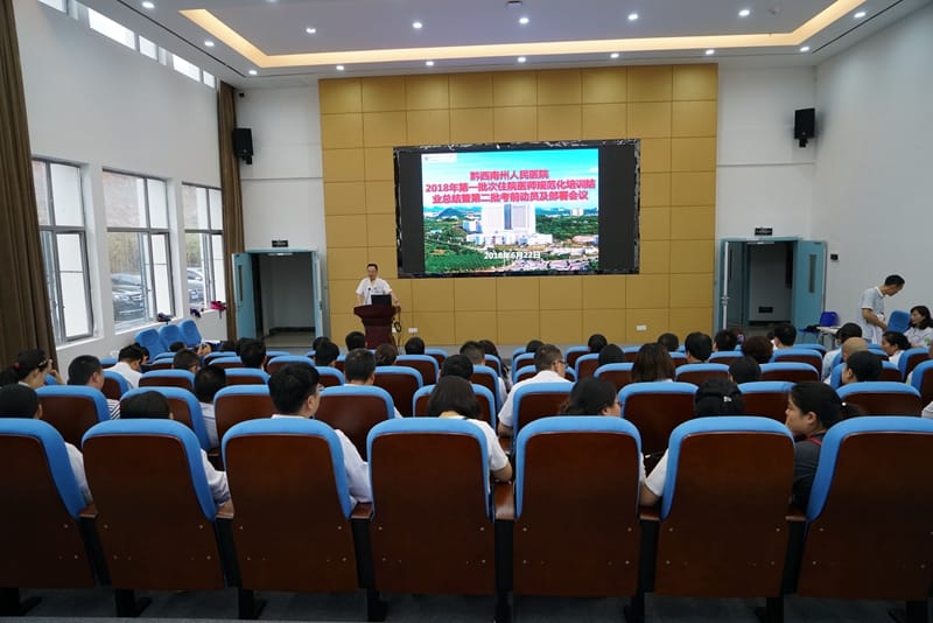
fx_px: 622
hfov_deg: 73.7
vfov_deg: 53.2
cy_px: 312
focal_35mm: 24
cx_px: 466
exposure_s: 1/160
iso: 800
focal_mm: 24
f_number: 4
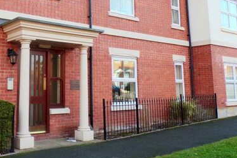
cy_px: 48
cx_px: 59
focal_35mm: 47
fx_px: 309
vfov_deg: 28.4
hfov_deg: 40.7
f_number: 4.3
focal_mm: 4.3
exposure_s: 1/90
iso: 80
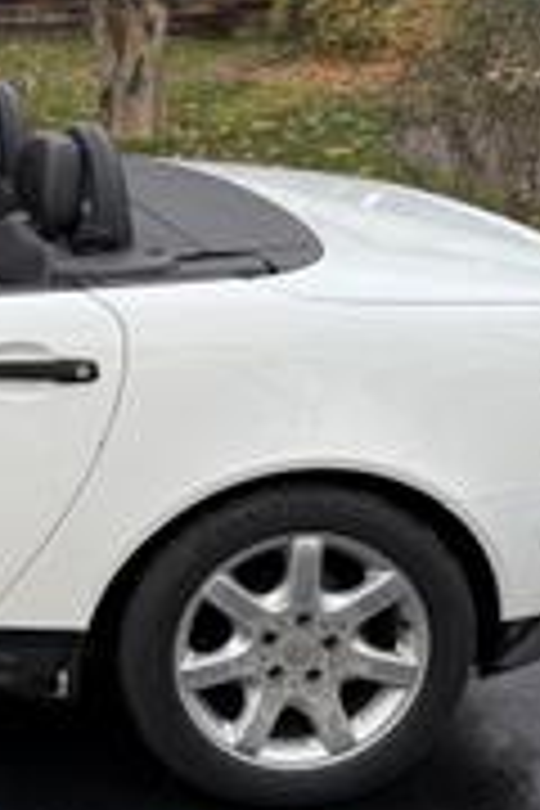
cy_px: 284
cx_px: -378
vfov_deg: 28.7
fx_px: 1575
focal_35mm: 70
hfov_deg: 16.7
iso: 80
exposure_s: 1/365
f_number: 1.78
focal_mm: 6.76
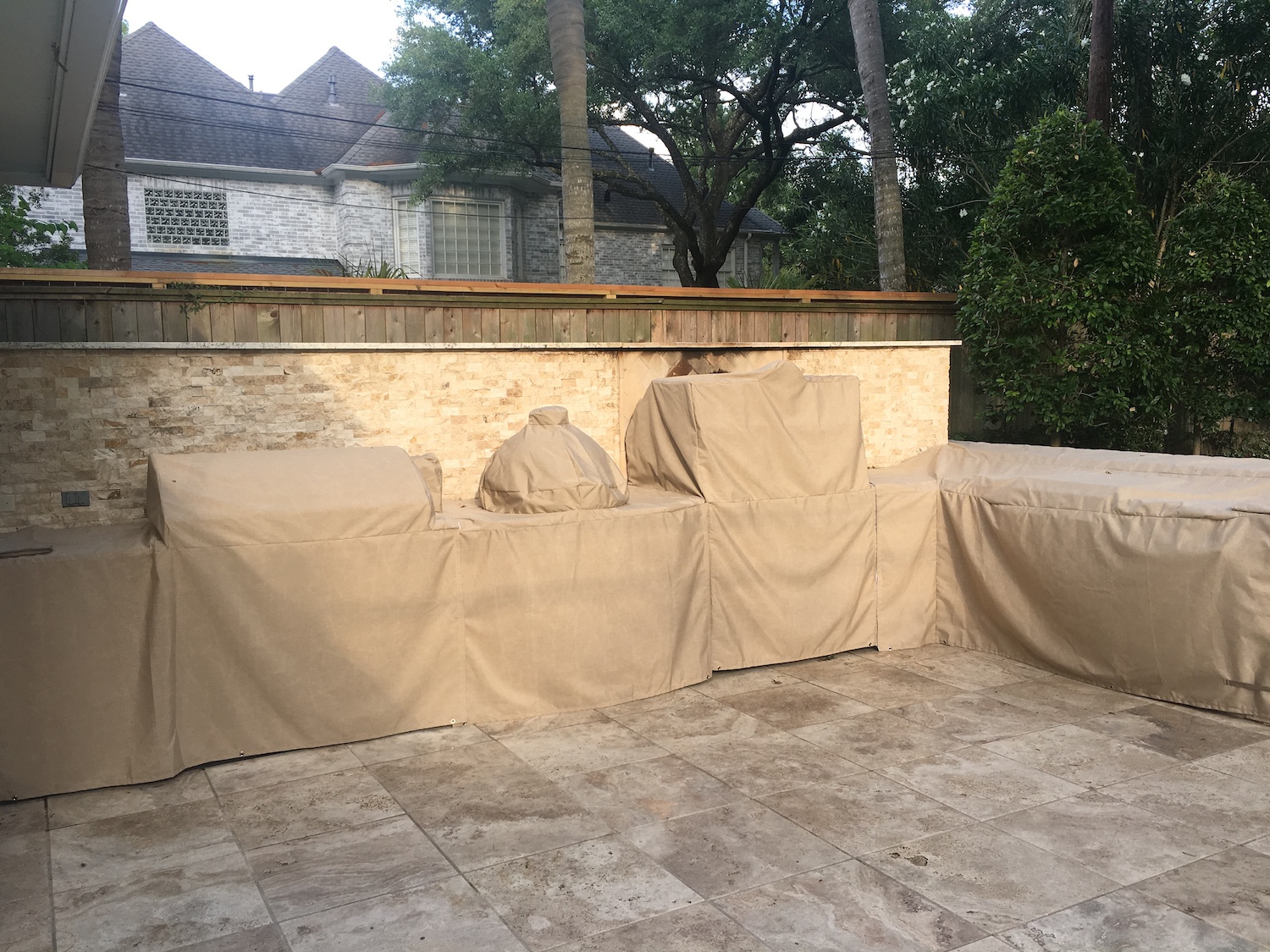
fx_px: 1064
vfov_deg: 48.2
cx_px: 635
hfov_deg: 61.7
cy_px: 476
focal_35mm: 29
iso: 25
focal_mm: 4.15
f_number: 2.2
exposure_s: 1/196
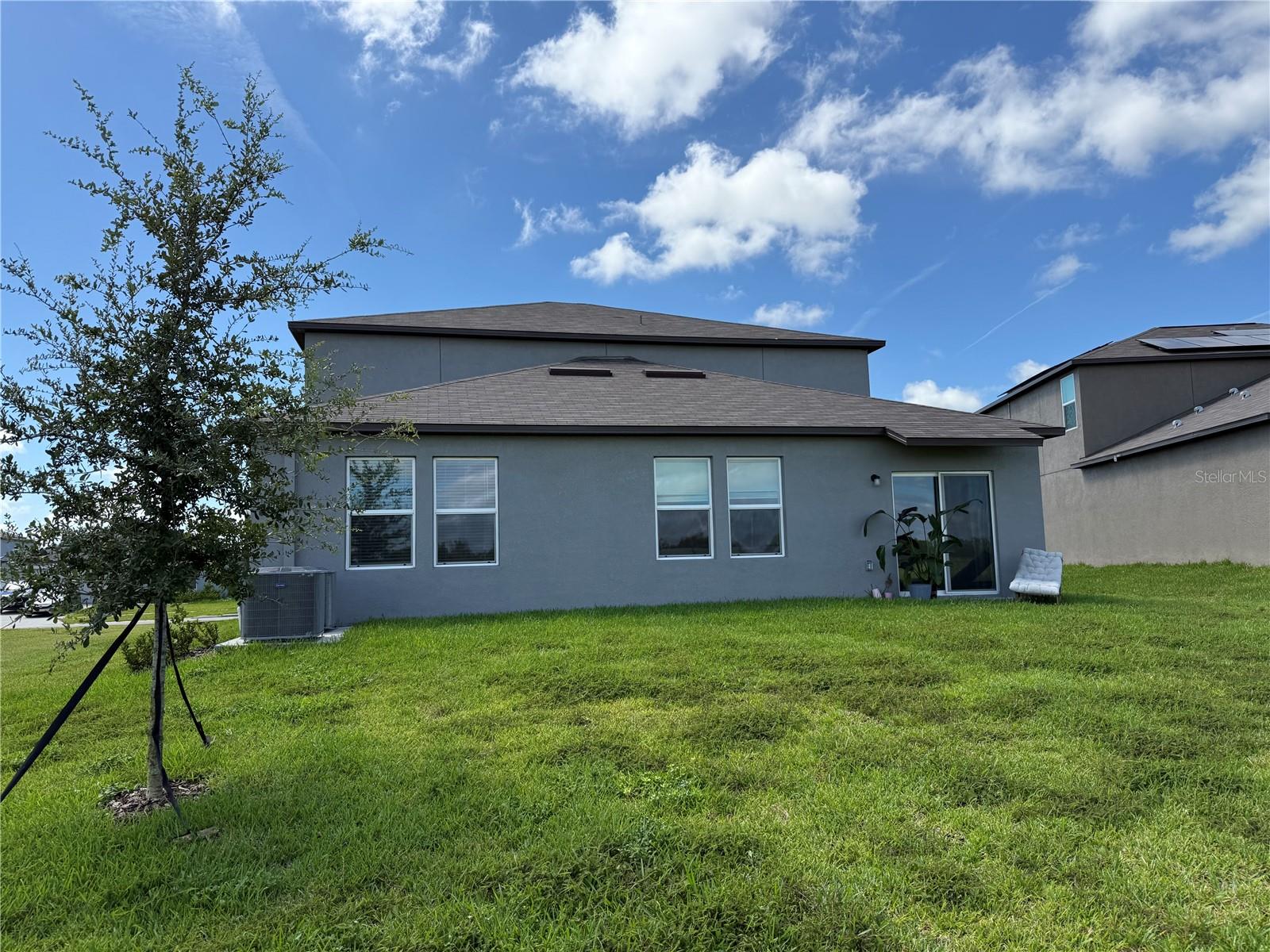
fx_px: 881
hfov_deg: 71.6
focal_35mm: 24
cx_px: 635
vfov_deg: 56.8
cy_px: 476
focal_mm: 6.76
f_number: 1.78
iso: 100
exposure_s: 1/4167
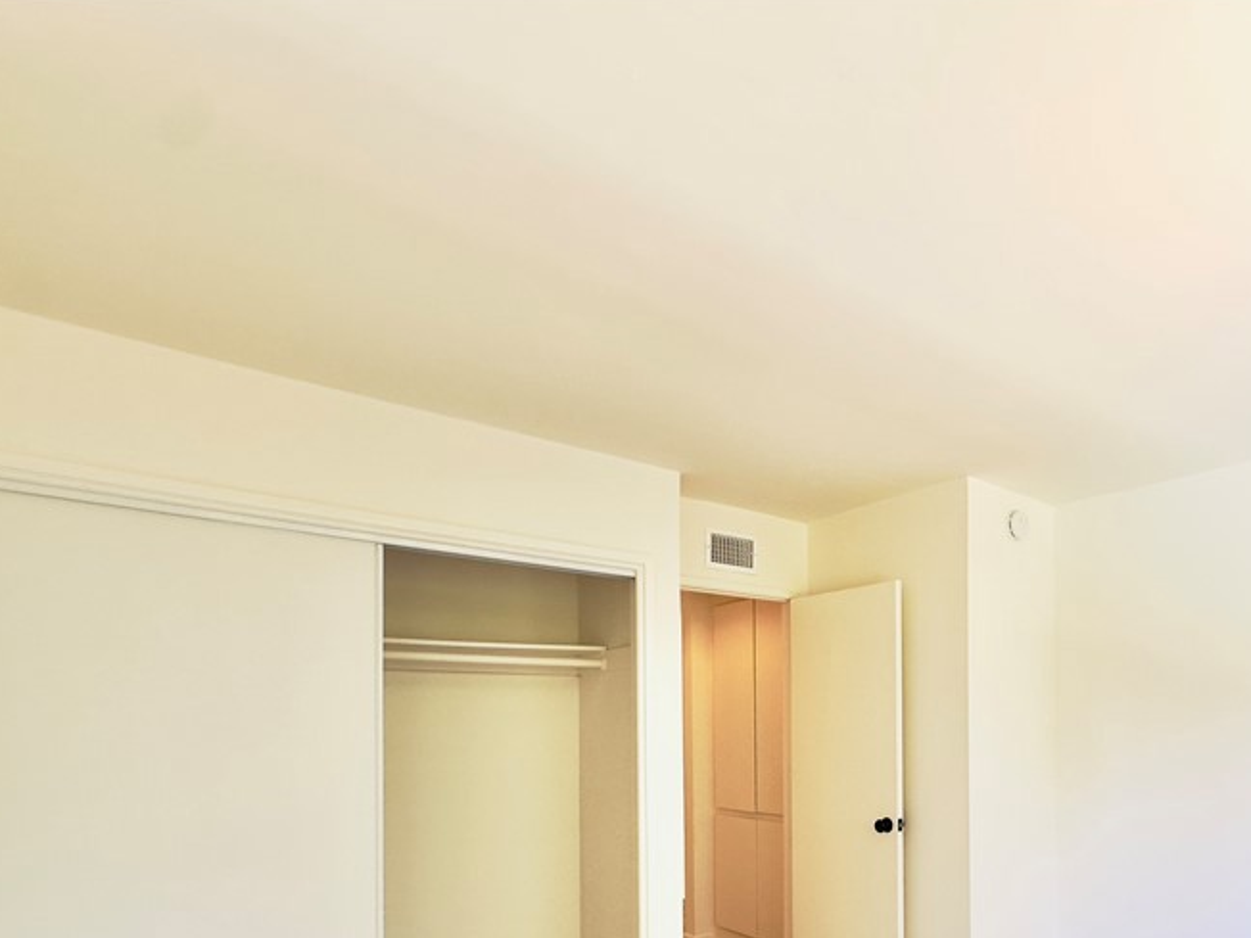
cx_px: 877
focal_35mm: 22
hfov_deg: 73.0
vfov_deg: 57.3
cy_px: 727
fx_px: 795
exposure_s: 1/99
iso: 100
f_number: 2.2
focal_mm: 2.22
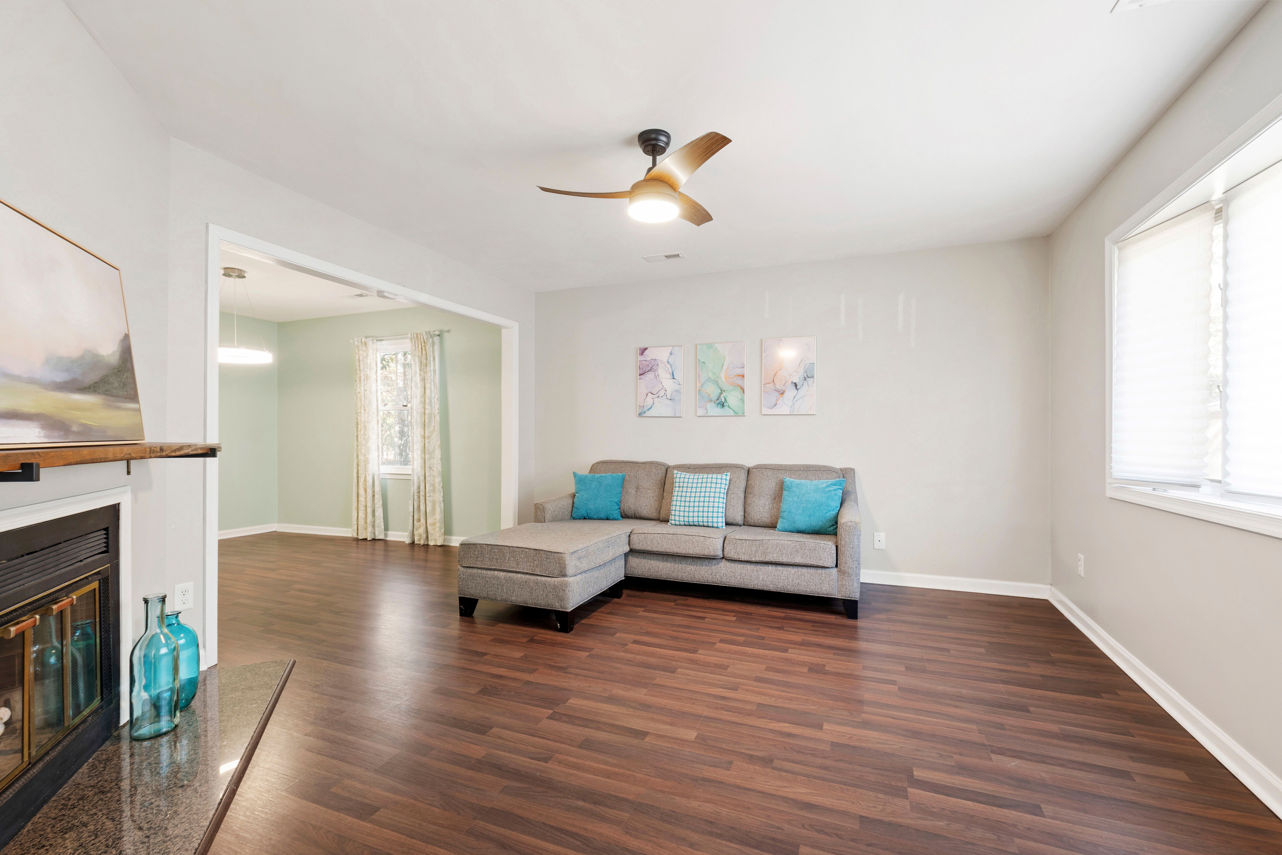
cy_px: 428
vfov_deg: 77.3
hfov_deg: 100.4
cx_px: 641
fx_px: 534
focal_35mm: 15
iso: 100
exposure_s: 1.3
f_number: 8
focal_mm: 10
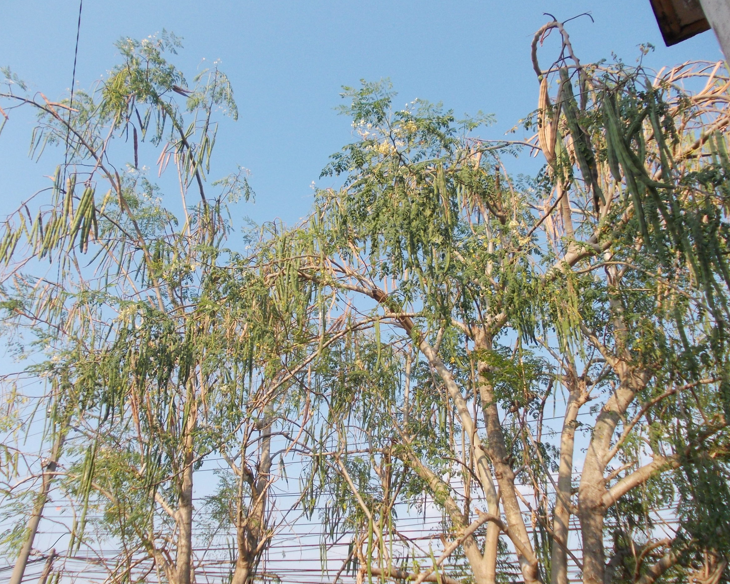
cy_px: 294
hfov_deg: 58.8
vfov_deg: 48.5
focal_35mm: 30
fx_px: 648
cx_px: 355
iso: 80
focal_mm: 4
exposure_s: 1/125
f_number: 5.4
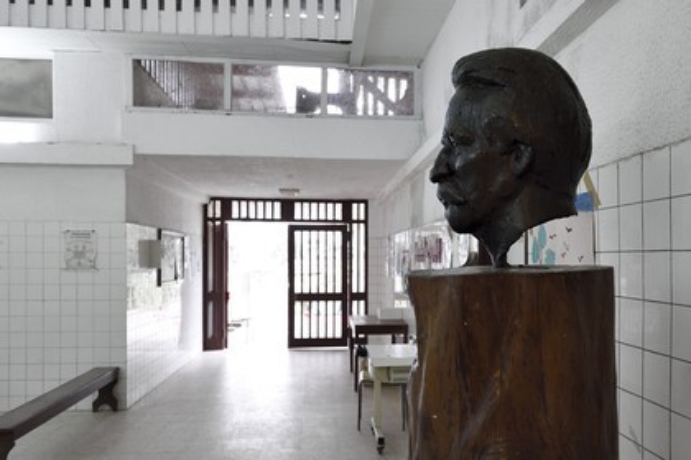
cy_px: 230
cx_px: 346
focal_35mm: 29
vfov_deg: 45.0
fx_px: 557
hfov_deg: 63.7
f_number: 4.5
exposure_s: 1/40
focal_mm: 29
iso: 1600
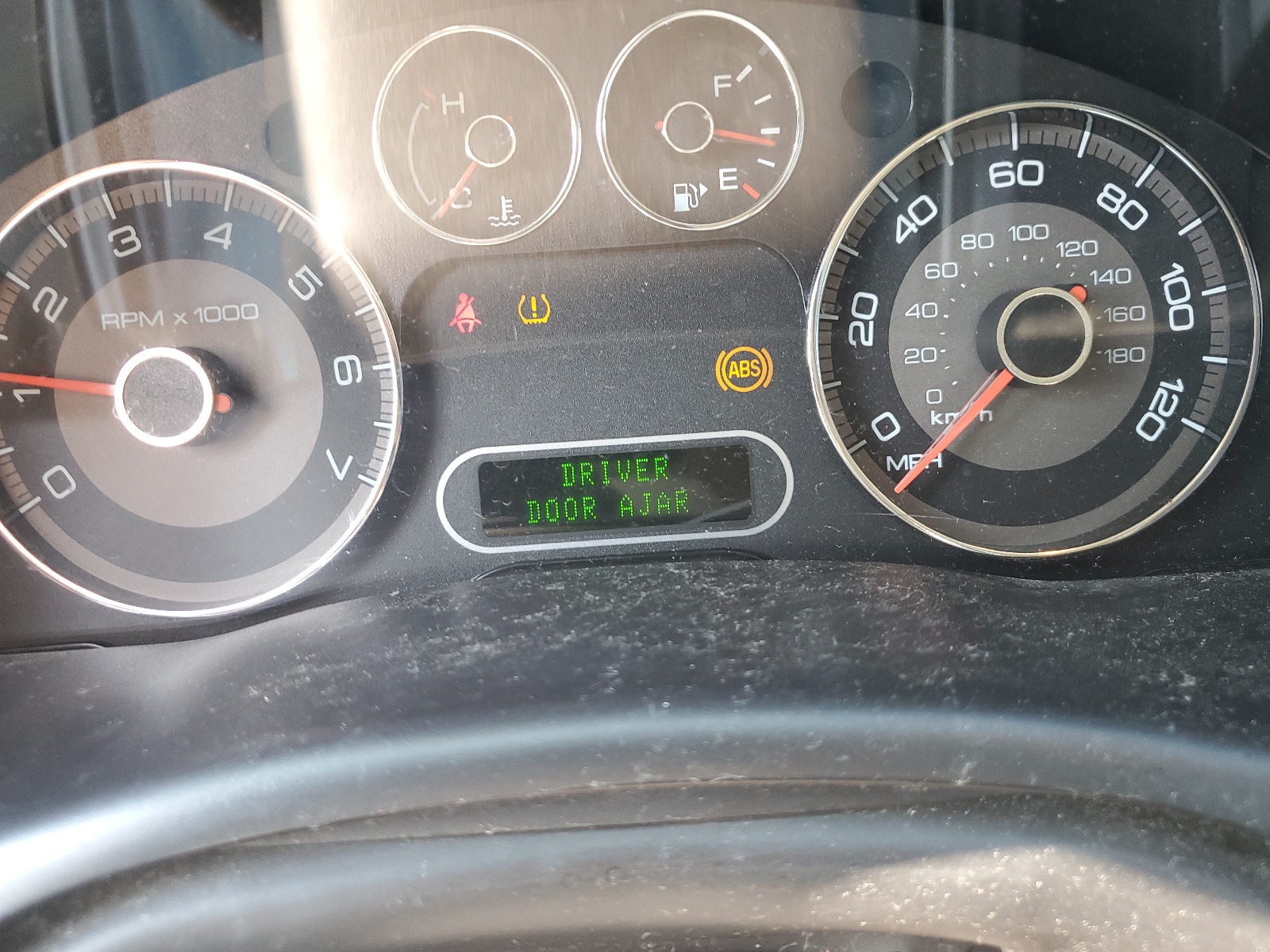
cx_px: 635
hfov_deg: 67.3
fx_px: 954
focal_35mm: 26
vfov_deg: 53.1
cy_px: 476
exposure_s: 1/60.2
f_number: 1.5
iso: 90
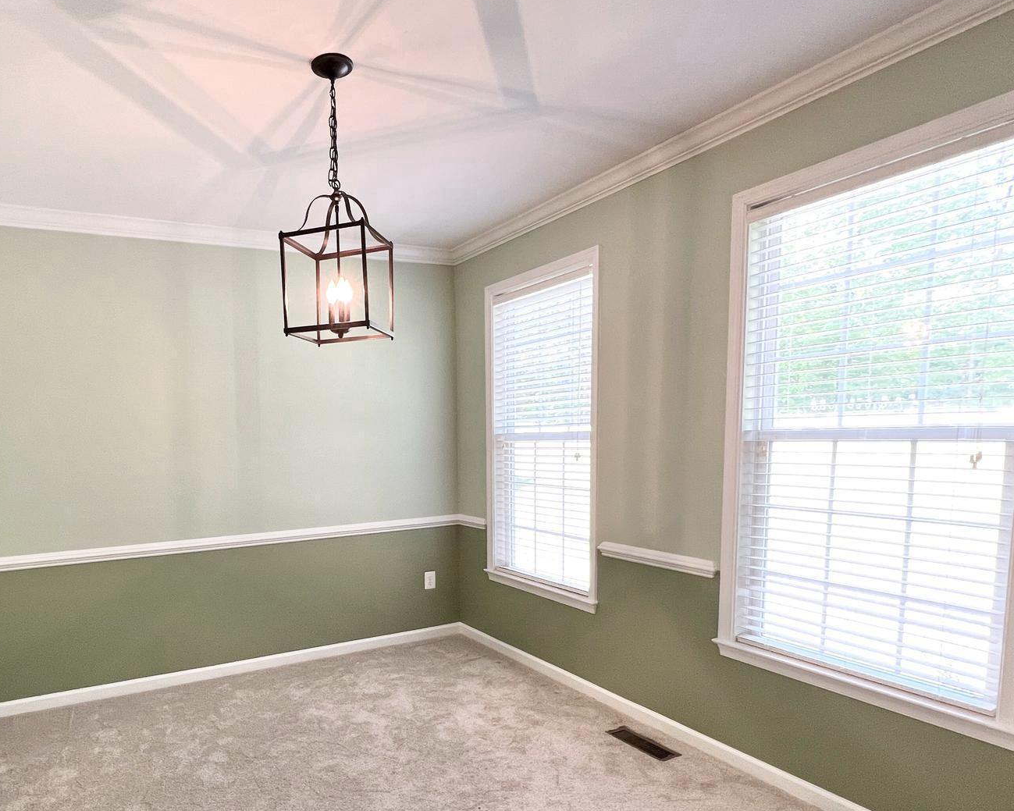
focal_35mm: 20
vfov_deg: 66.9
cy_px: 513
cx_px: 365
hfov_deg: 78.5
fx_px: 600
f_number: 1.8
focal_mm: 1.57
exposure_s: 1/120
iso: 160
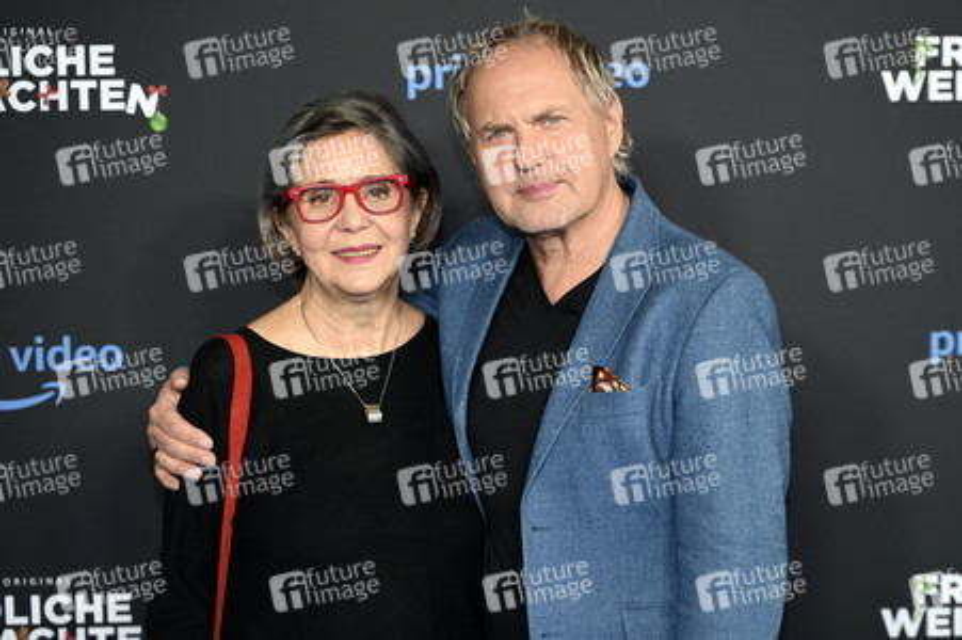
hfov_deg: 27.0
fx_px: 2003
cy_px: 320
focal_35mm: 75
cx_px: 481
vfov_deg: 18.2
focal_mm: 75
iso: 400
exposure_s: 1/125
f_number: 2.8
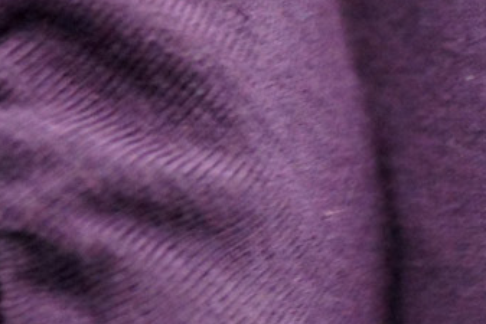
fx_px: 7212
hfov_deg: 3.9
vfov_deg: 2.6
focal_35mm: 534
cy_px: 94
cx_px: 189
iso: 800
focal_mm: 80
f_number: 4.5
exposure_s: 1/50
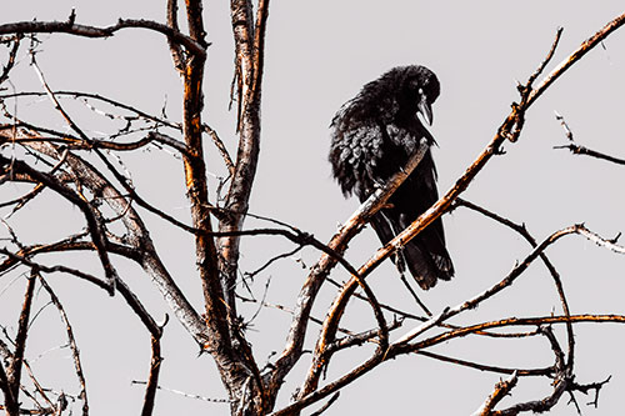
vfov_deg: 2.3
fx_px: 10413
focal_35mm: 600
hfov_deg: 3.4
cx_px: 312
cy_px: 208
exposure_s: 1/2500
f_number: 11
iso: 1600
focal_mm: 600
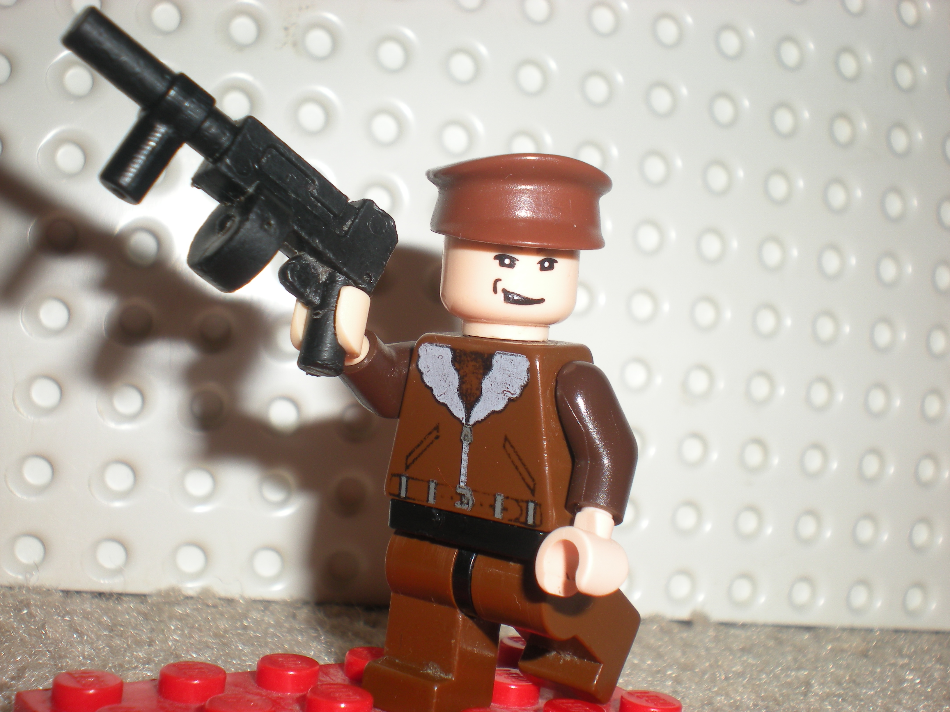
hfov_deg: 42.9
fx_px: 1208
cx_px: 475
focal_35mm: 44
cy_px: 356
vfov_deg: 32.9
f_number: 4.9
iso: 64
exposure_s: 1/60
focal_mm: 7.4
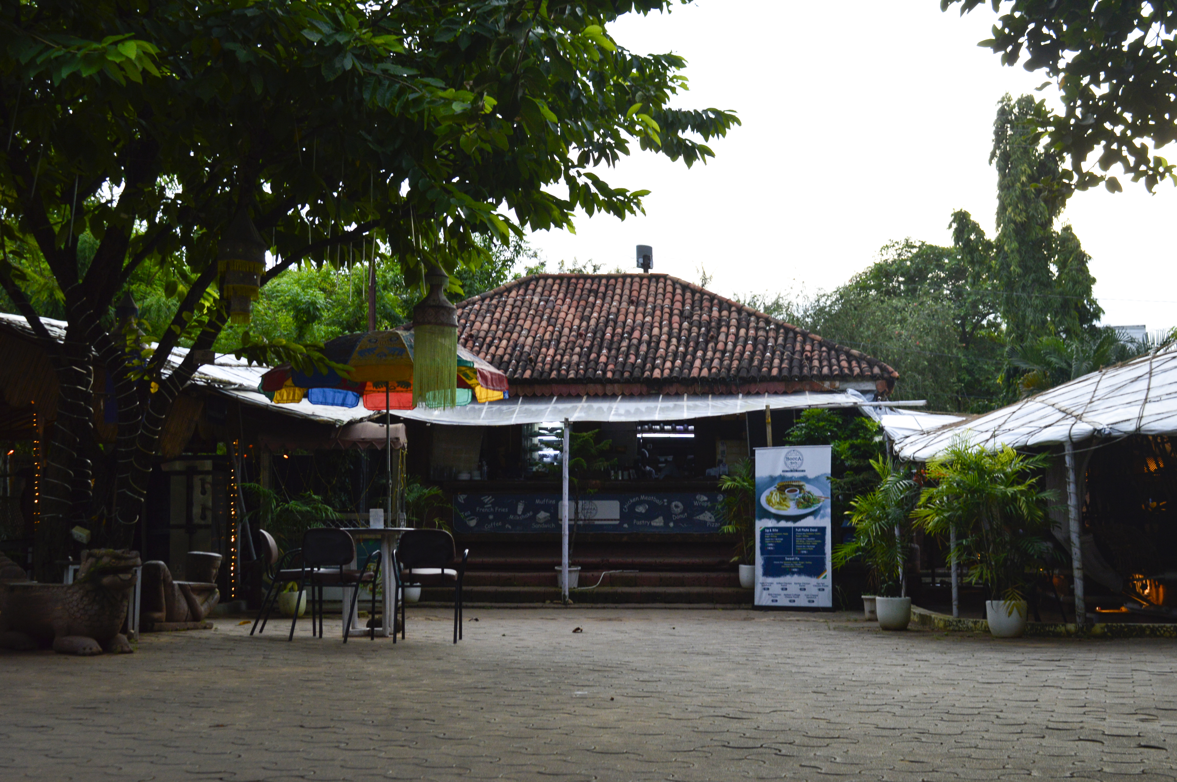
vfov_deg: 29.8
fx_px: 1470
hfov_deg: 43.6
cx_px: 588
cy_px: 391
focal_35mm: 45
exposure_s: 1/100
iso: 400
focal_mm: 30
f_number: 9
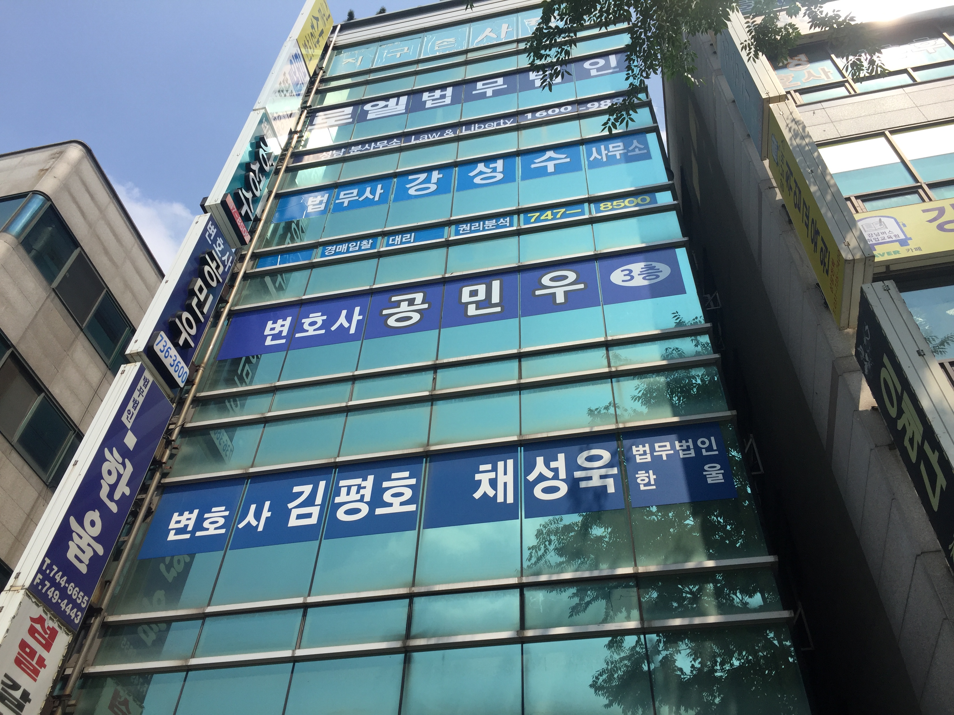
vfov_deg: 48.2
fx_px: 799
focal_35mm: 29
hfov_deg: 61.7
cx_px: 477
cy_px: 358
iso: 32
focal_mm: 4.15
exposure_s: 1/2639
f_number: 2.2
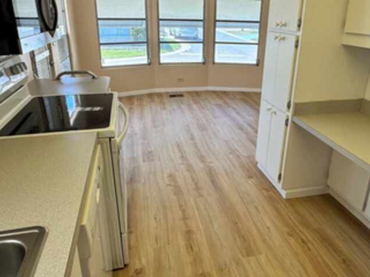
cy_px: 120
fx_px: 299
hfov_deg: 63.2
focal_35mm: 28
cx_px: 210
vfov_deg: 49.6
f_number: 2.2
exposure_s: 1/120
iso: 64
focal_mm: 2.22
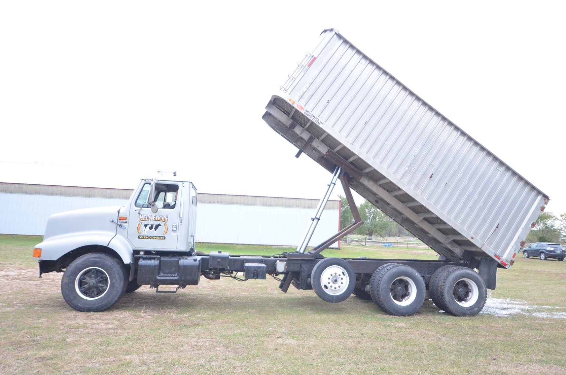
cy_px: 188
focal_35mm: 24
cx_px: 283
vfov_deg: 52.9
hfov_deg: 73.9
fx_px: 377
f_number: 4
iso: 1250
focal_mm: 16
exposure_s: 1/125
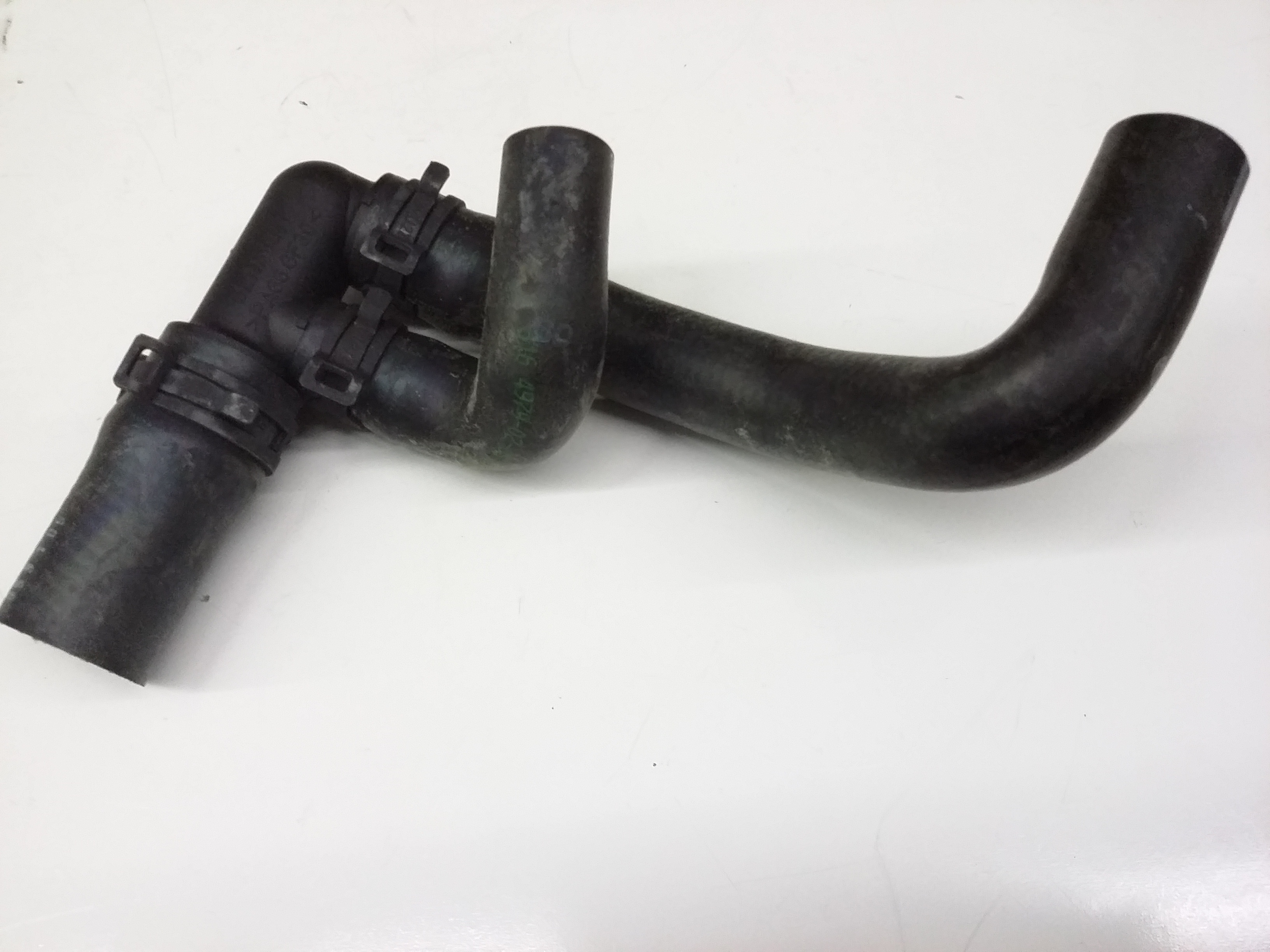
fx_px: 1174
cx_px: 635
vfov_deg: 44.2
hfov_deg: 56.8
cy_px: 476
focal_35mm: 32
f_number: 2.4
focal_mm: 3.4
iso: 200
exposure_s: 1/15
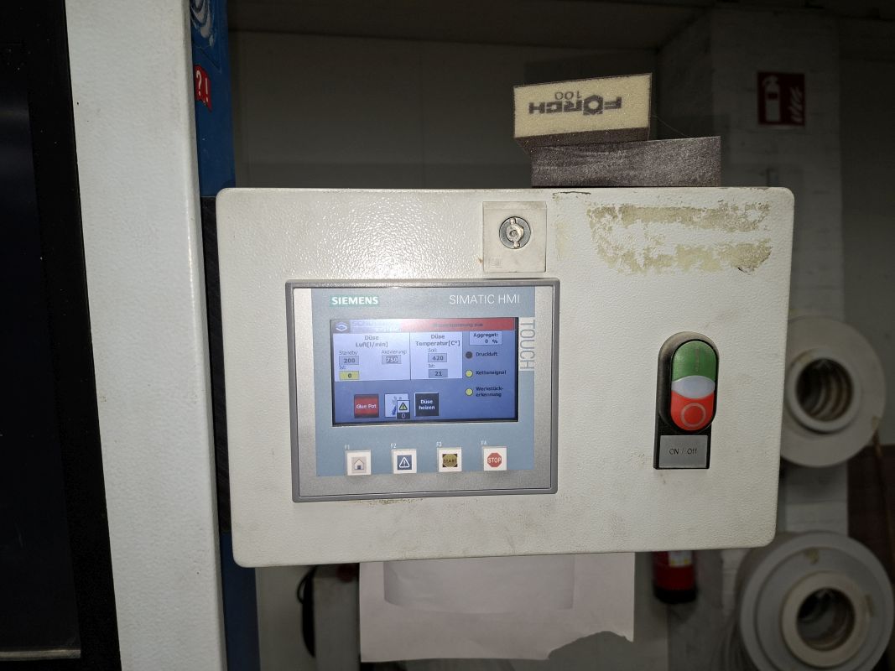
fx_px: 595
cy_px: 336
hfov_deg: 73.9
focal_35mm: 23
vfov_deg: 58.9
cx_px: 448
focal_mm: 5.54
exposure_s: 1/100
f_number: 1.8
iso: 80
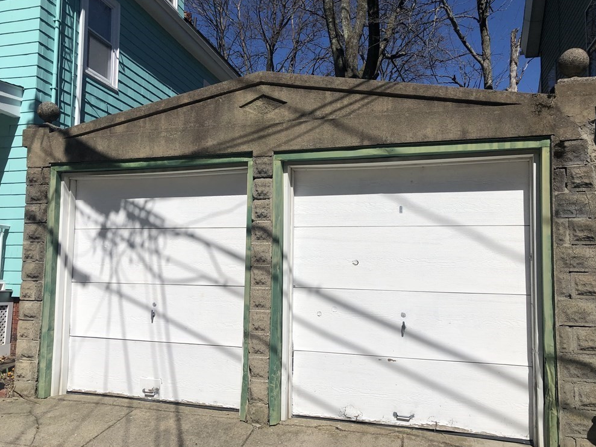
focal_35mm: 29
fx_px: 499
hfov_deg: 61.7
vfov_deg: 48.2
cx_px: 294
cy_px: 223
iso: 25
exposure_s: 1/6098
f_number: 1.8
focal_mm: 3.99
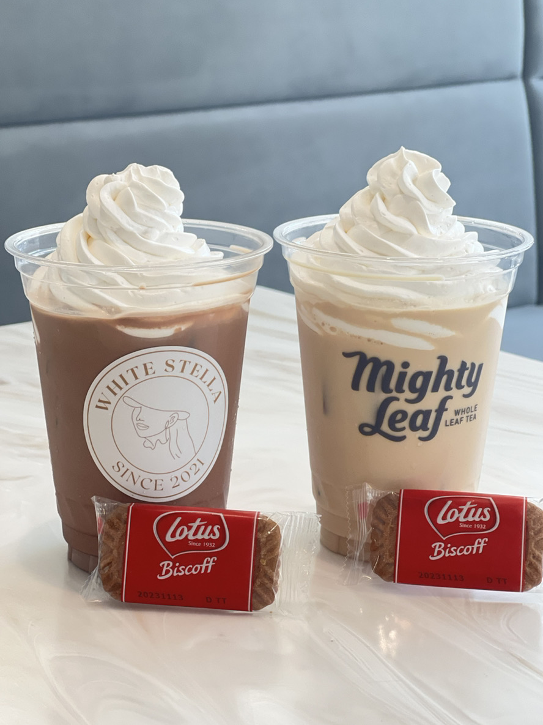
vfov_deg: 25.0
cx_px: 270
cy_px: 365
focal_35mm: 78
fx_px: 1632
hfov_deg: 18.9
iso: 160
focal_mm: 9
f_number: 2.8
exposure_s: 1/100
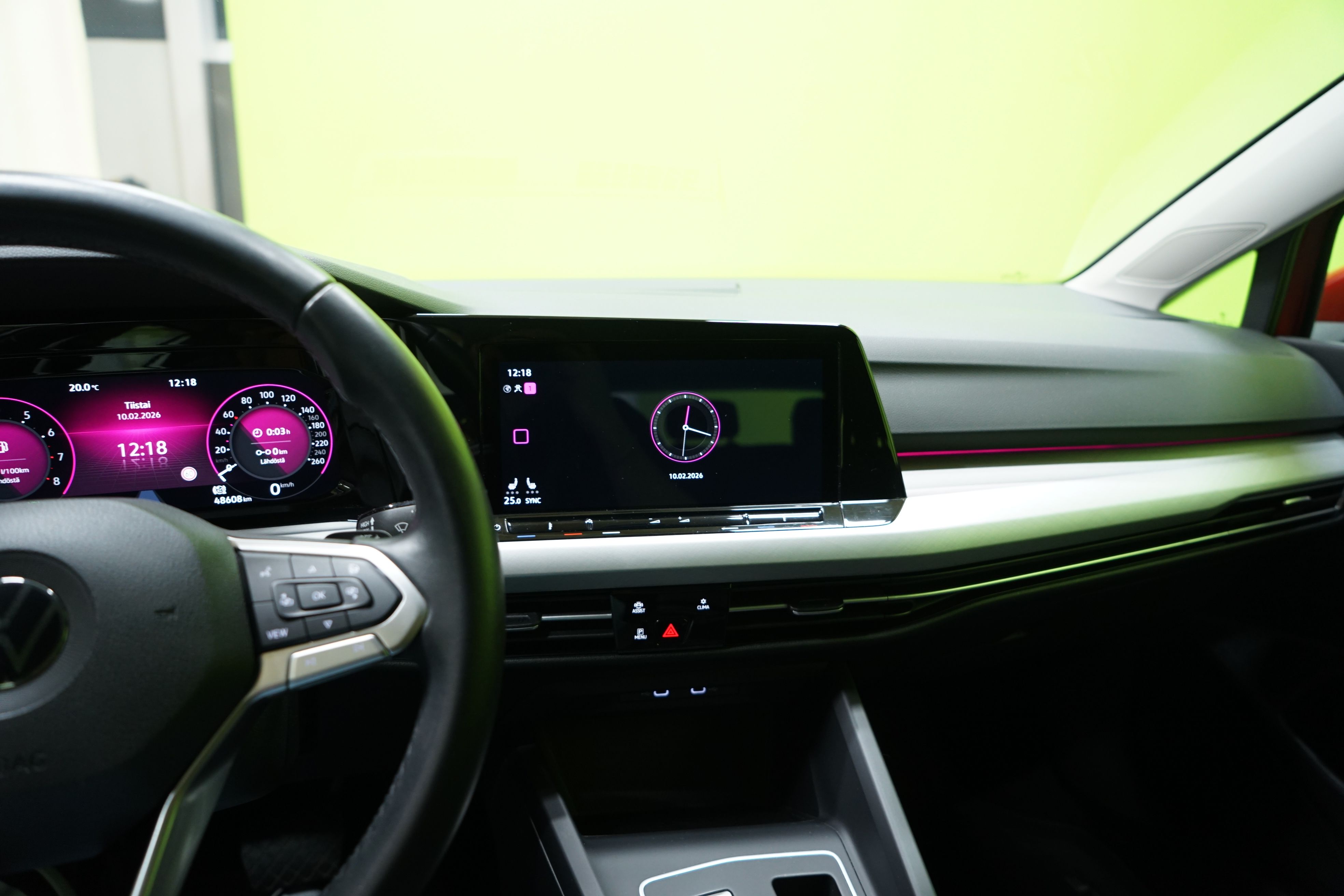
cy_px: 448
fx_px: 896
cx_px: 672
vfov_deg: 53.1
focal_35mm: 24
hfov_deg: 73.7
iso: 1000
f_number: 4
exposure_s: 1/20
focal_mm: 24
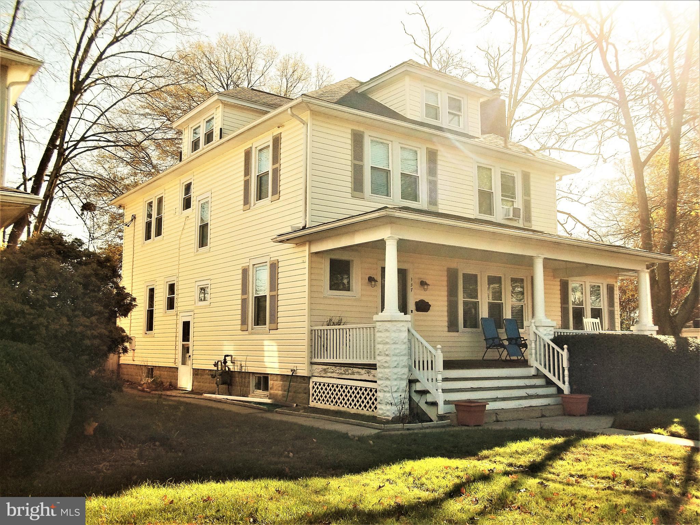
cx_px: 350
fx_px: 647
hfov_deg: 56.8
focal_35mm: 32
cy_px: 262
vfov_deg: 44.2
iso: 80
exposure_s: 1/125
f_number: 8.8
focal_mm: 5.7
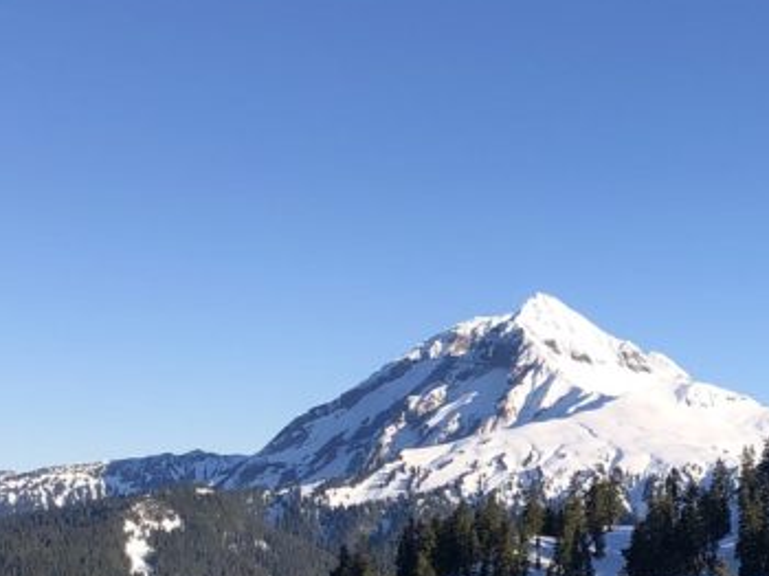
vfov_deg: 18.0
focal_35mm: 82
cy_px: 321
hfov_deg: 22.8
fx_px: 1820
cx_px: 791
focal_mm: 3.99
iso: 20
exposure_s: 1/1715
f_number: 1.8
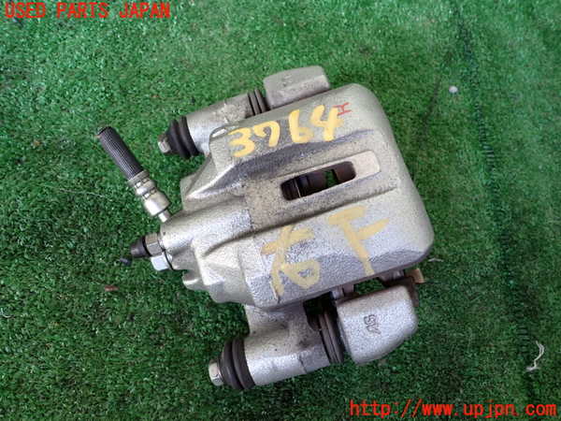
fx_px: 486
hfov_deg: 60.0
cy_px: 210
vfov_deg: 46.8
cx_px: 280
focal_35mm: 30
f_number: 2.3
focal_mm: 5.4
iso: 200
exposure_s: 1/40
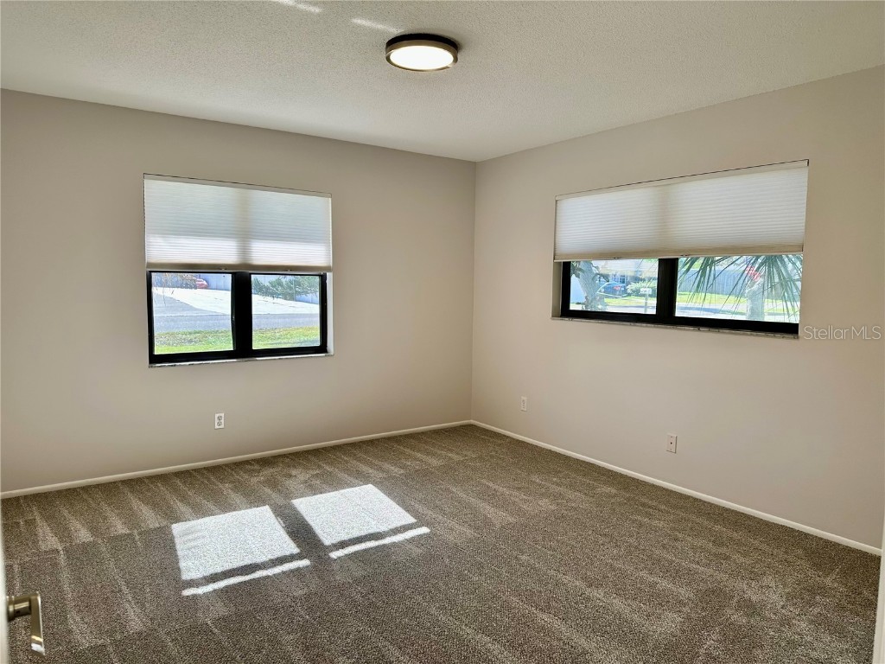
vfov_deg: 56.8
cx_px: 442
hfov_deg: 71.6
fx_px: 614
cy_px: 332
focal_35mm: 24
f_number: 1.78
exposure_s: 1/144
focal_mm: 6.86
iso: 100
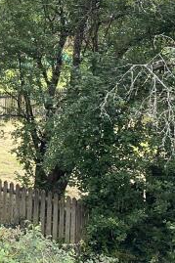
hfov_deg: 11.1
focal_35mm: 103
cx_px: -245
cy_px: -26
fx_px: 752
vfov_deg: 19.0
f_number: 1.8
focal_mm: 4.25
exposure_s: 1/128
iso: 32
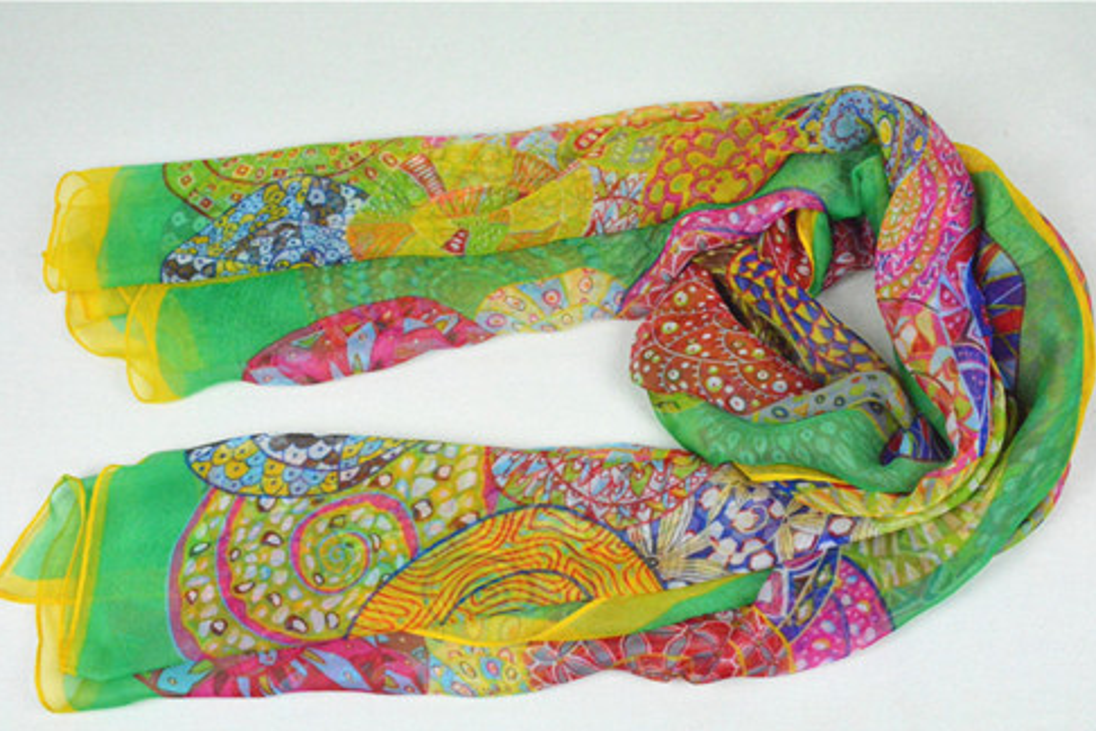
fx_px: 1264
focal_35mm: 42
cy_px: 370
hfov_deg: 46.9
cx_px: 546
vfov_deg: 32.2
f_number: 11
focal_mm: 27
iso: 6400
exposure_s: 1/500
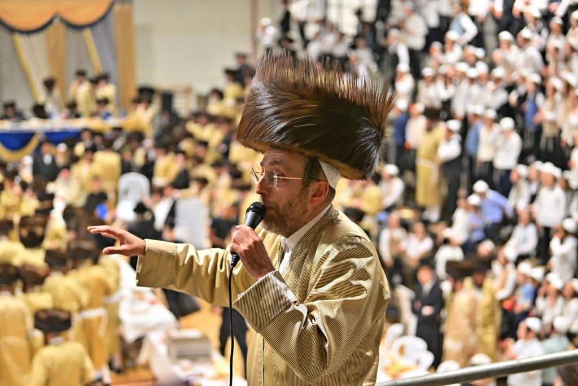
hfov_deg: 28.8
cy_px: 193
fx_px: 1124
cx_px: 289
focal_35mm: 70
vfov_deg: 19.5
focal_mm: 70
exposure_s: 1/250
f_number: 2.8
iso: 1250
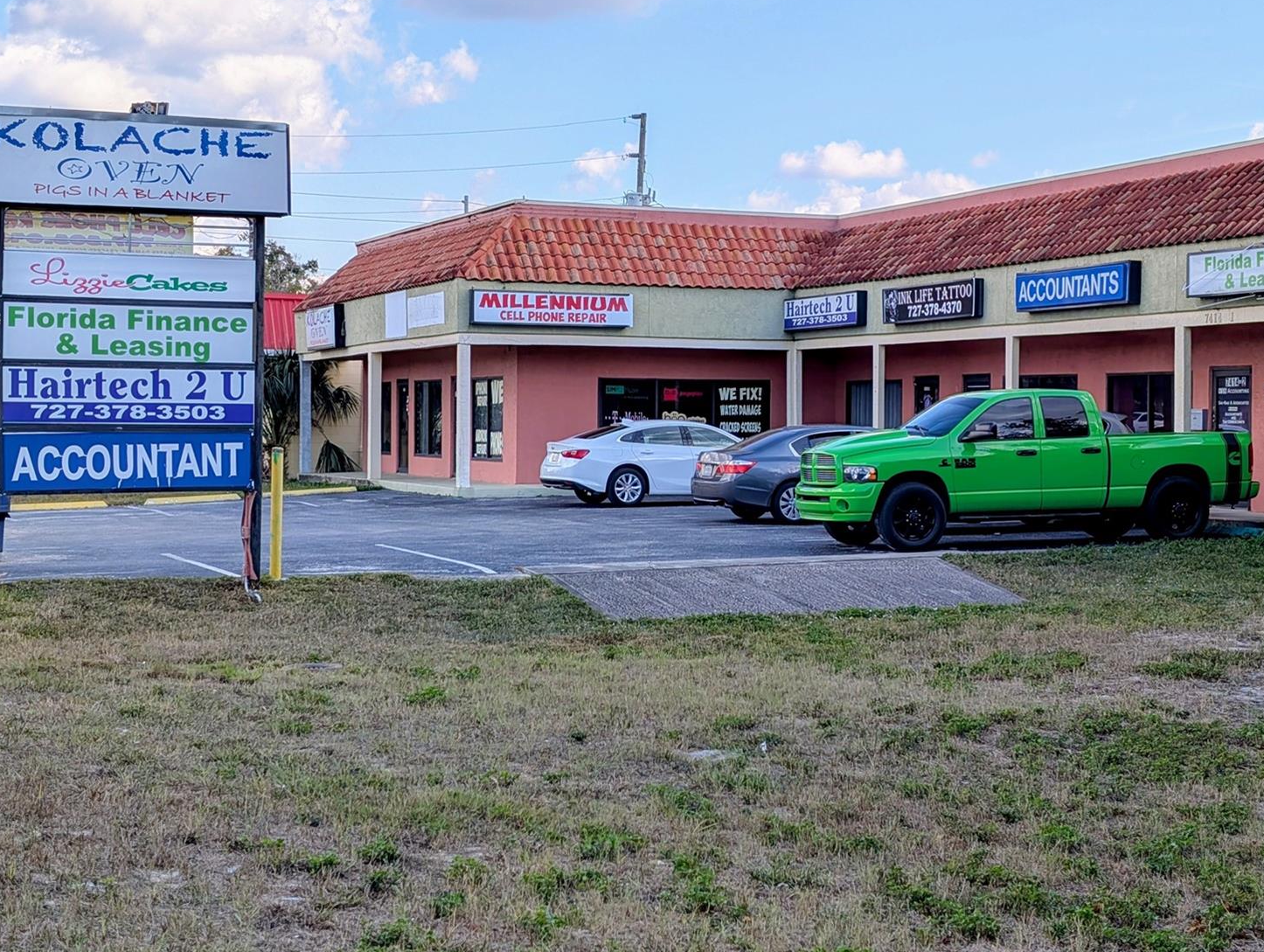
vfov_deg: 27.1
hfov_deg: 35.5
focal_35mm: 54
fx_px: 1975
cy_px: 455
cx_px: 680
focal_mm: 6.9
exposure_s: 1/858
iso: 20
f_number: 1.68
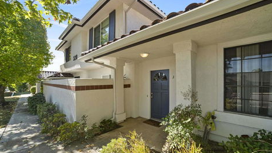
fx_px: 108
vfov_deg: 70.5
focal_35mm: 15
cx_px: 137
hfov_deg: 103.0
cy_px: 78
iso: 160
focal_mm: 14
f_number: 2.8
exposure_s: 1/640
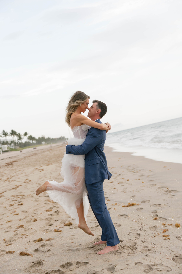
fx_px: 326
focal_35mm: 43
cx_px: 91
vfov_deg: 45.4
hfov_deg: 31.2
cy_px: 137
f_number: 2.8
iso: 320
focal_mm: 43
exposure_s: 1/400
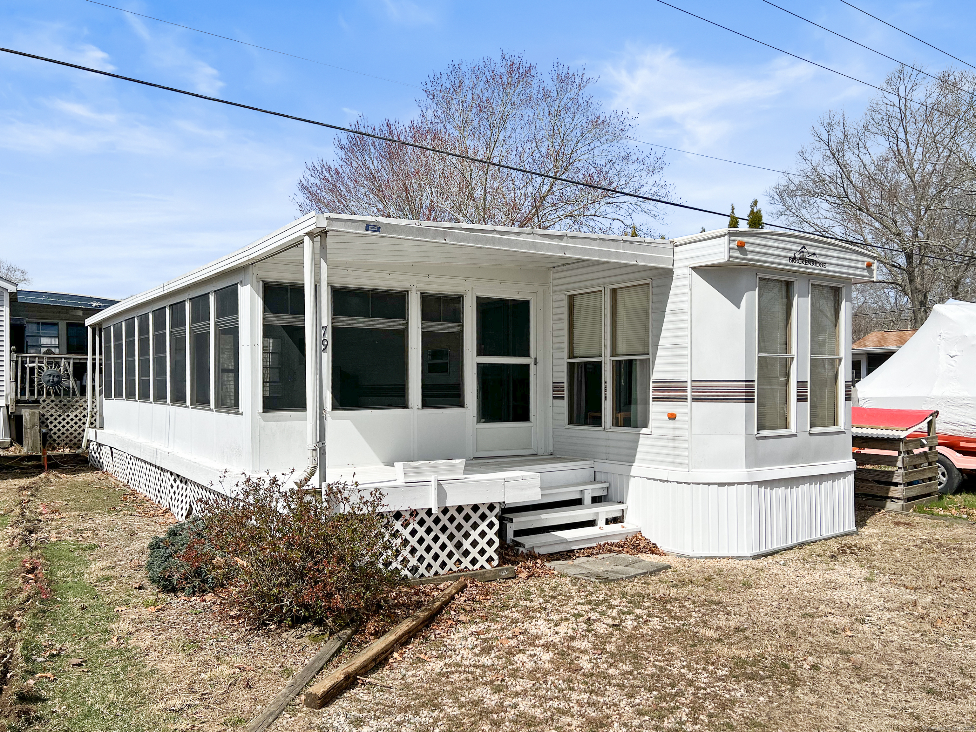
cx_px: 488
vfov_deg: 53.1
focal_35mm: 26
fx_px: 733
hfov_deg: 67.3
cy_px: 366
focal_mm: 5.7
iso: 50
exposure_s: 1/7500
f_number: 1.5
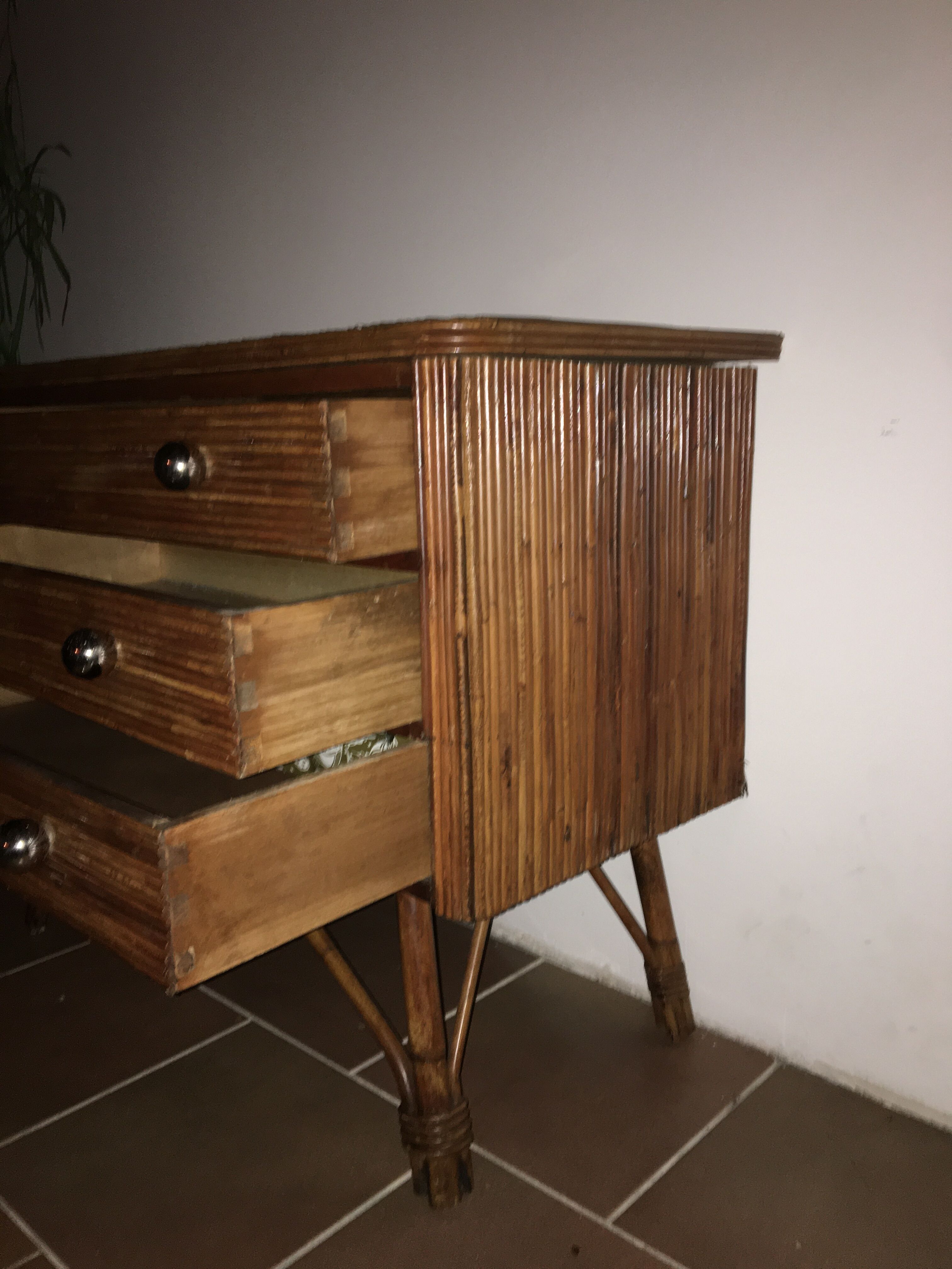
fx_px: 1063
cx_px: 476
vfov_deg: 61.7
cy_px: 634
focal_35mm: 29
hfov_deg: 48.2
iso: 80
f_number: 2.2
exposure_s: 1/17
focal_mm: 4.15
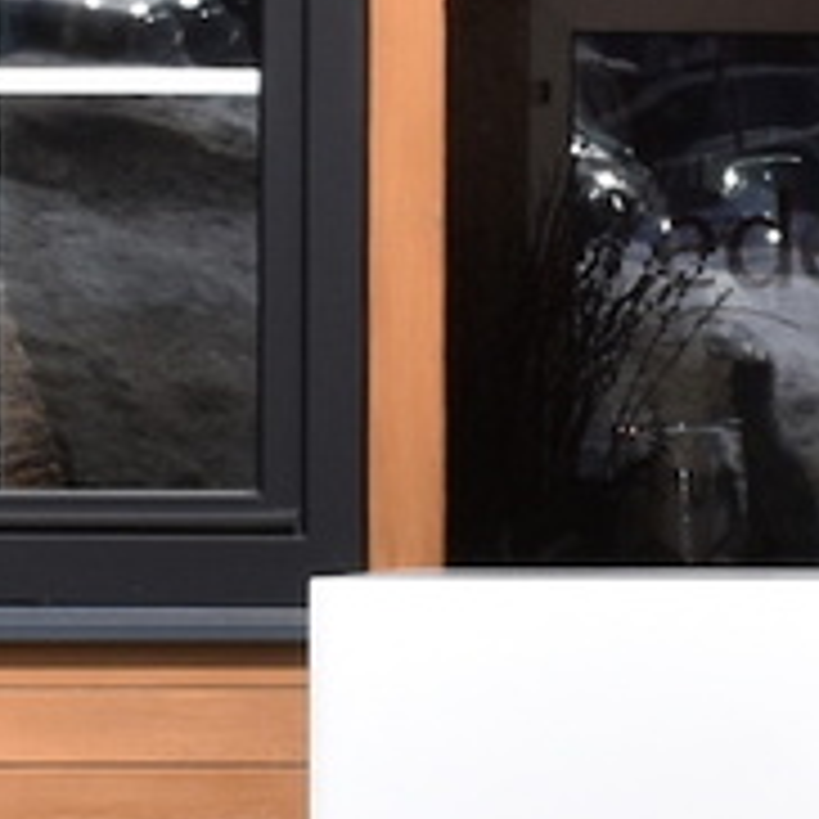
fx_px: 7201
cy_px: 360
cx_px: 981
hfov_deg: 6.5
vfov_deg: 6.5
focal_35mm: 269
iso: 200
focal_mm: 20
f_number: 10
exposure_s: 1/400
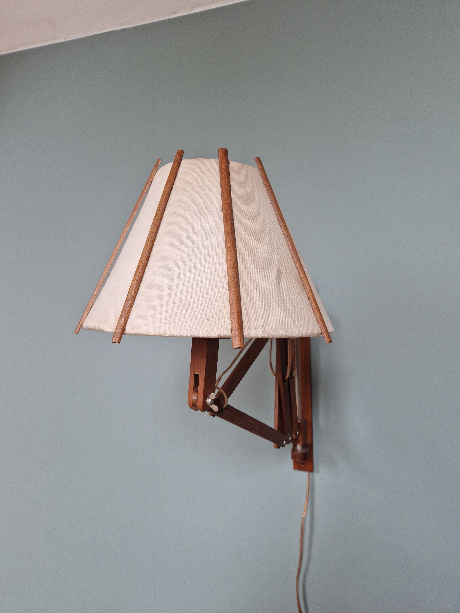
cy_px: 306
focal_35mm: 23
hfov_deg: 58.9
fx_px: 408
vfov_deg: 73.9
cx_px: 230
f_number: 1.8
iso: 50
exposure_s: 1/100
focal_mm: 5.4
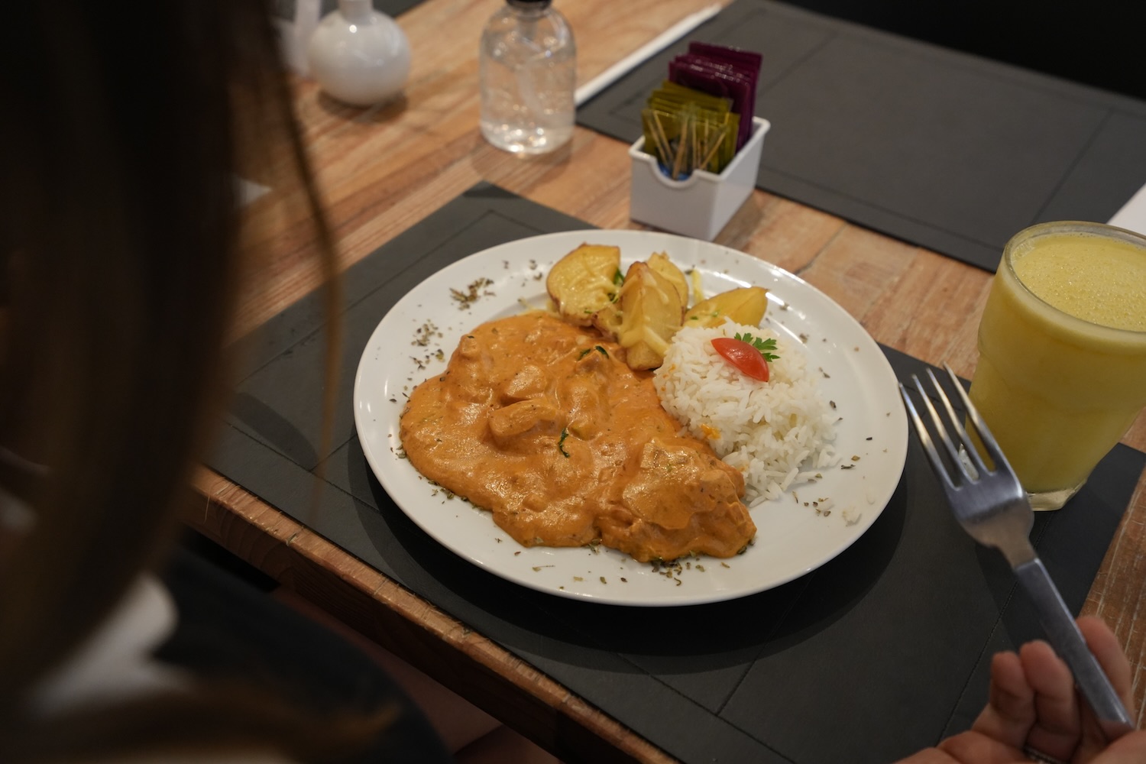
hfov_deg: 54.4
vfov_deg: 37.9
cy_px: 382
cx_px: 573
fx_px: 1114
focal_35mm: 35
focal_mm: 35
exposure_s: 1/60
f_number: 4
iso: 3200
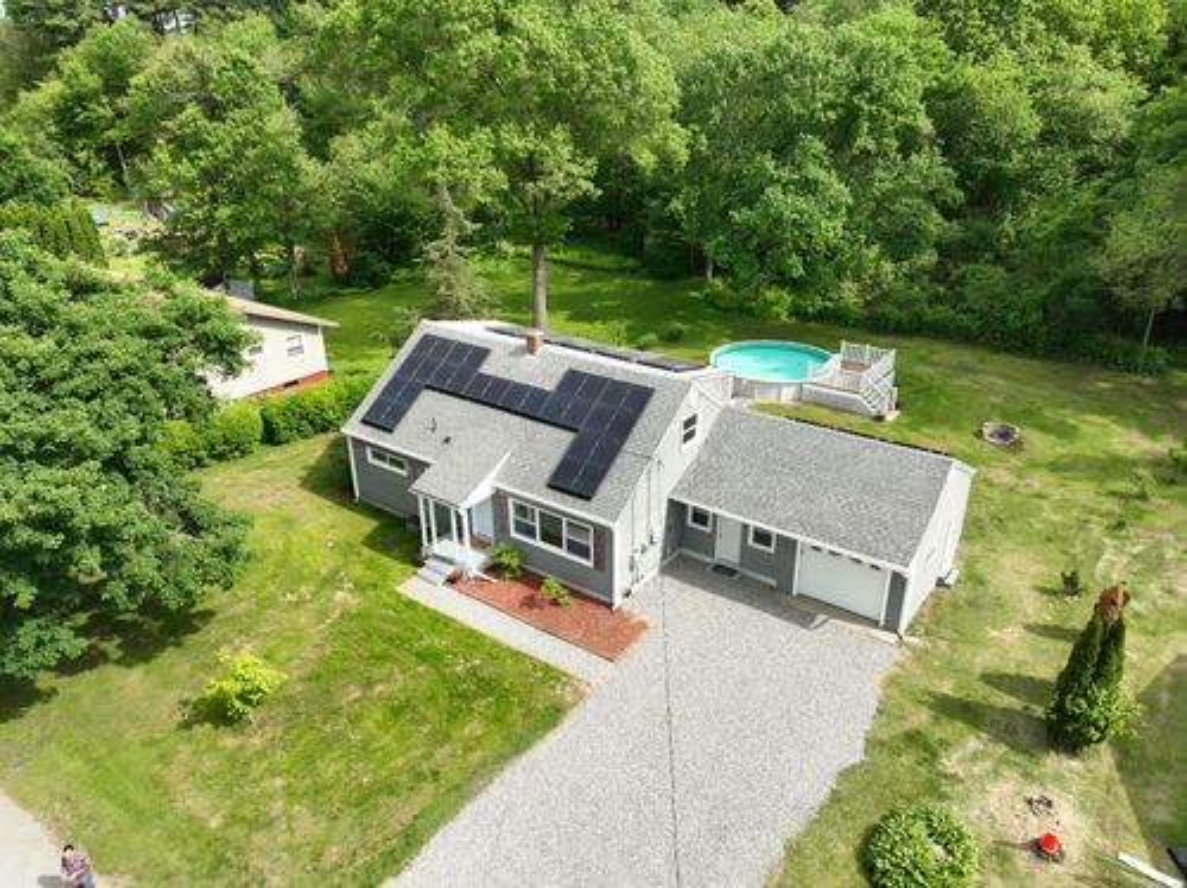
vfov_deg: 56.7
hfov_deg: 71.6
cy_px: 444
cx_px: 594
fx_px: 822
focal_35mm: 24
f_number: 2.8
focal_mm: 12.29
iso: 100
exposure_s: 1/800
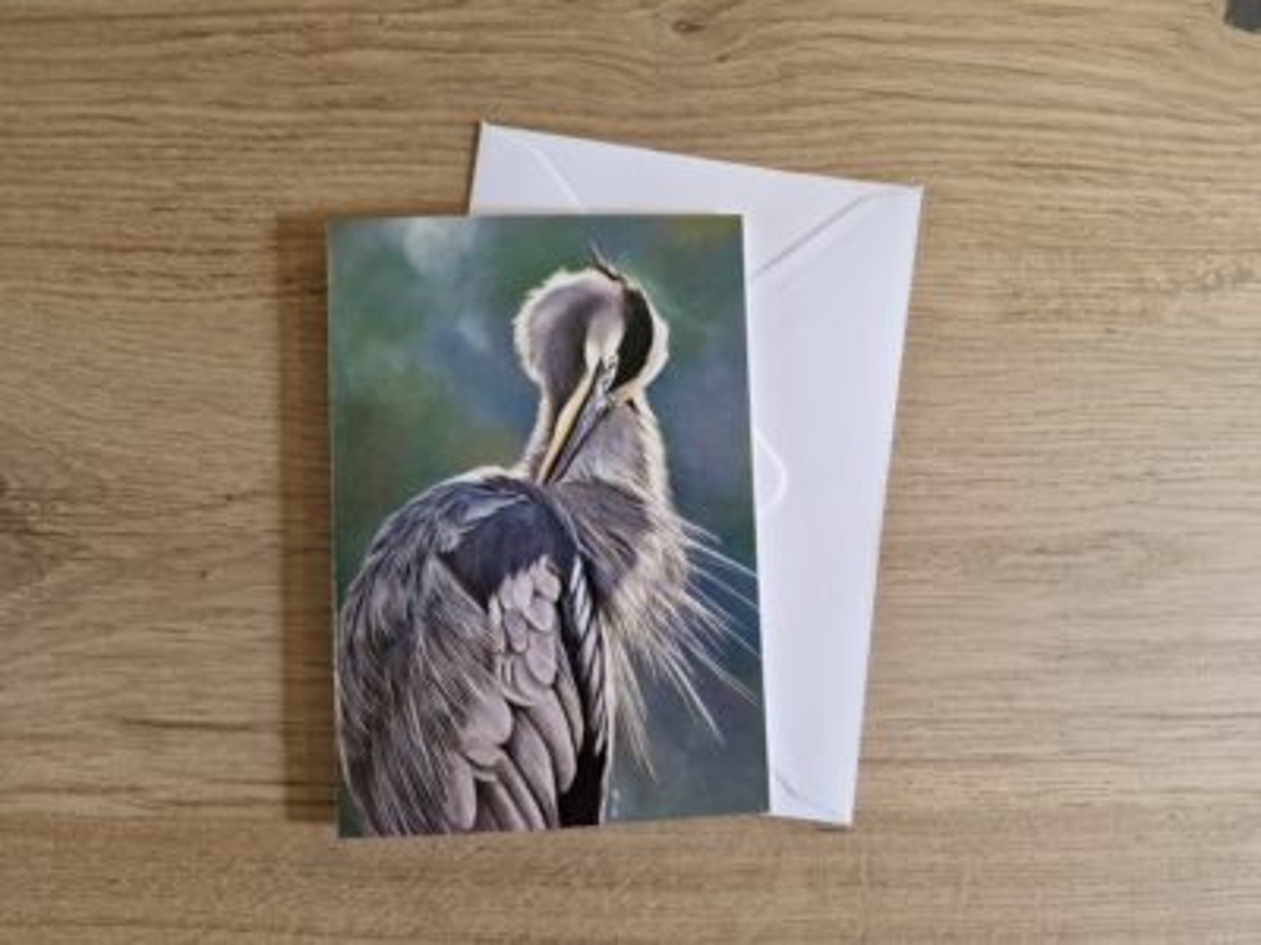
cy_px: 472
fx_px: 838
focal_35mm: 23
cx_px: 630
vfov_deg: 58.9
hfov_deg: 73.9
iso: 500
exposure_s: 1/100
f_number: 1.8
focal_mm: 5.54
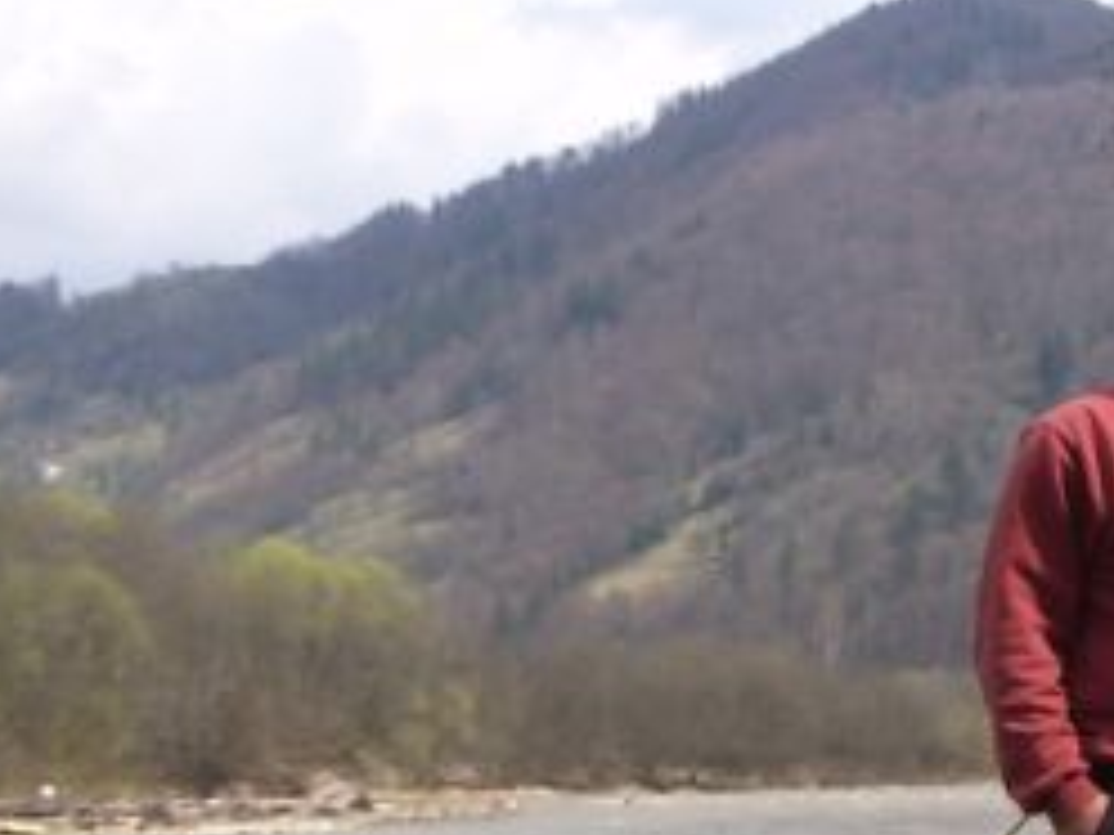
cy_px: 530
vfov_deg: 13.1
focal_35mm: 113
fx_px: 3637
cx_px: 1056
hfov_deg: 17.1
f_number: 4.3
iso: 50
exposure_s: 1/400
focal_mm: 5.8
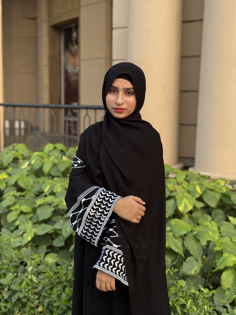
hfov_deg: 30.3
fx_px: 436
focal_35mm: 48
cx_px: 118
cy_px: 158
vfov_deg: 39.7
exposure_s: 1/374
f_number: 1.78
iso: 64
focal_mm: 6.76
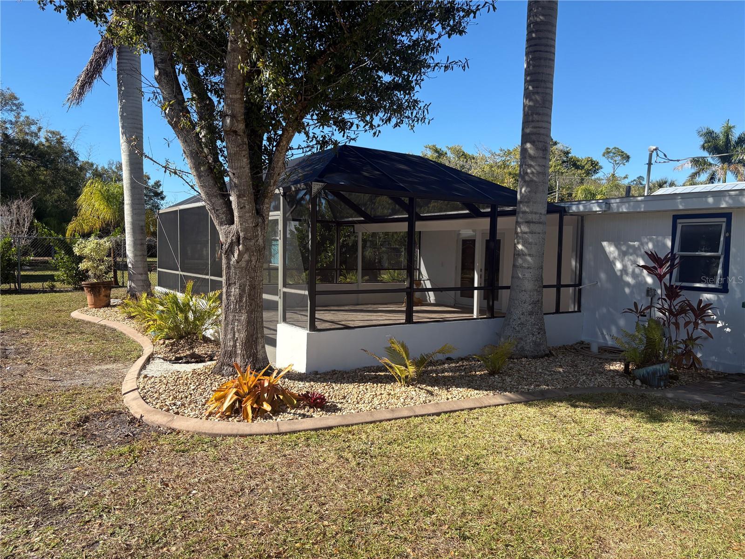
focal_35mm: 26
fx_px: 560
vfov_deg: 53.1
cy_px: 280
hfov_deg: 67.3
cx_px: 372
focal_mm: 5.96
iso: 64
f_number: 1.6
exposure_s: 1/2538
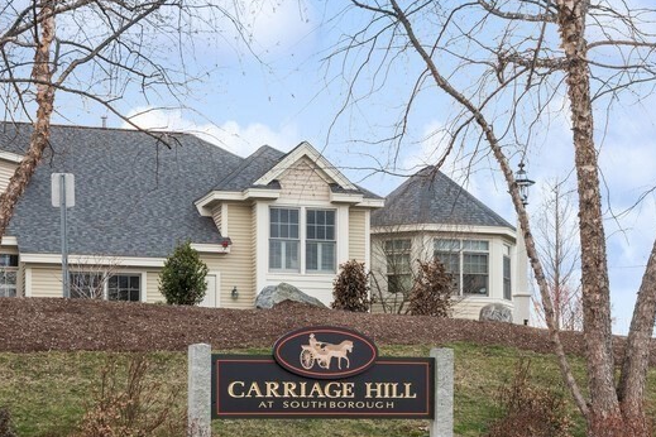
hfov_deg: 29.2
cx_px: 288
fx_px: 1257
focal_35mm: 69
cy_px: 303
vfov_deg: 19.6
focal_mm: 35
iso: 500
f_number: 9
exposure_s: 1/50
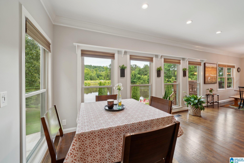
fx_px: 95
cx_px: 122
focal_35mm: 14
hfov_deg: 104.3
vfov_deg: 81.2
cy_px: 82
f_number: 8
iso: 400
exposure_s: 1/40
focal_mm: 14
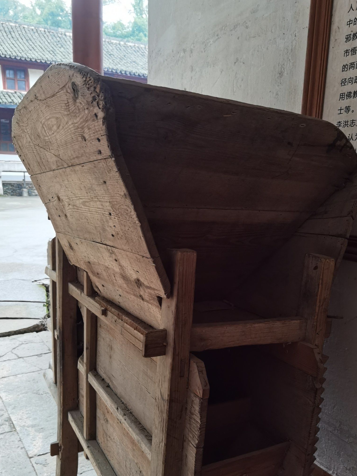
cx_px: 175
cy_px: 287
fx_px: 426
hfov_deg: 45.4
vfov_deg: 57.9
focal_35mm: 31
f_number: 1.9
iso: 320
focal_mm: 6.71
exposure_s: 1/100
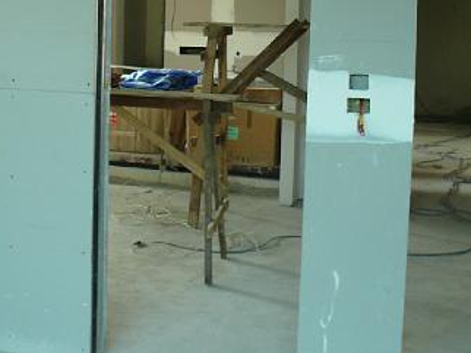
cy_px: 62
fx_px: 1183
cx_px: 149
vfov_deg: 16.8
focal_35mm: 87
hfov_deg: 22.4
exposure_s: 1/50
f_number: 2.8
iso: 100
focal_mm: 7.4
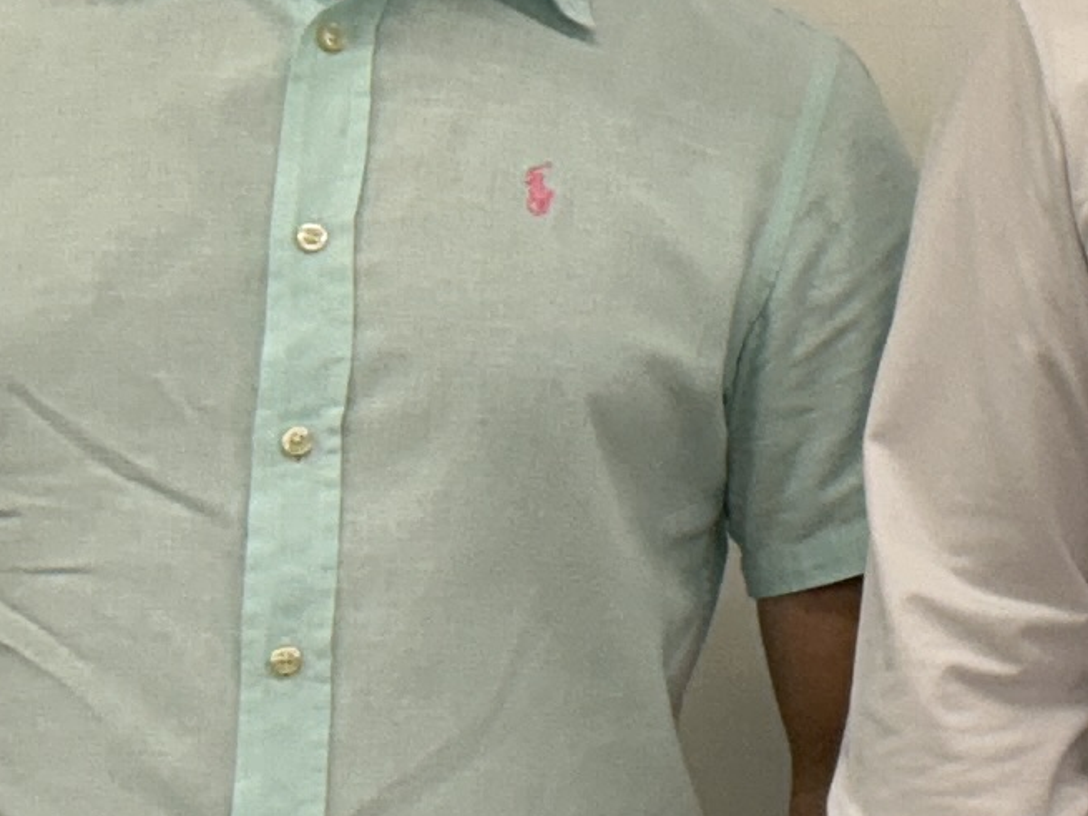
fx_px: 5028
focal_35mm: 160
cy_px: 52
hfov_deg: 11.1
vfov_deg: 9.2
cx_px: 2271
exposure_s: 1/120
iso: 64
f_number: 1.5
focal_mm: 5.7
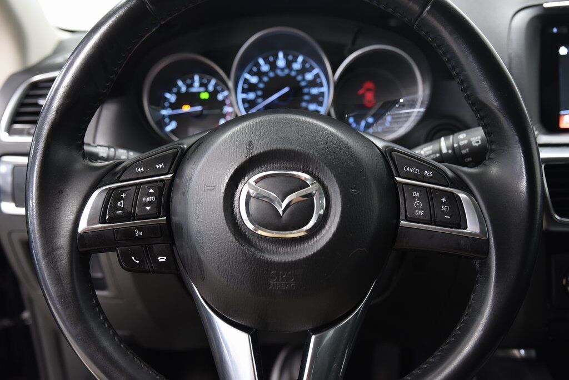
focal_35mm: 35
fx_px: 553
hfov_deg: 54.4
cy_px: 190
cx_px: 284
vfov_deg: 37.9
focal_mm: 35
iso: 1600
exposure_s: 1/20
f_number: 4
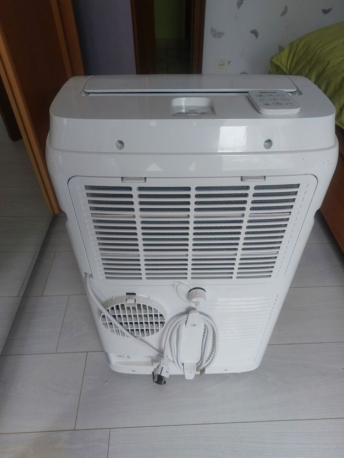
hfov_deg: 54.9
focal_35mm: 25
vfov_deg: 69.4
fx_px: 331
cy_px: 229
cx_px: 172
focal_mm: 5.23
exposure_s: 1/50
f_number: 1.8
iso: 160
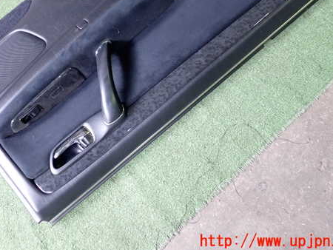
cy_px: 84
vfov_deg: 35.7
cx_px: 145
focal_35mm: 40
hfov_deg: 46.7
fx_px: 385
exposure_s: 1/30
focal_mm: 5.4
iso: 320
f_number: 2.3
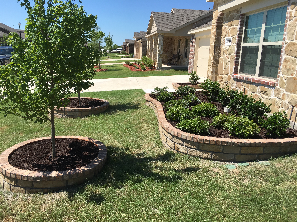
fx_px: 249
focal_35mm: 29
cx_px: 148
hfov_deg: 61.7
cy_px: 111
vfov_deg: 48.2
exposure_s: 1/1637
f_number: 2.2
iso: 25
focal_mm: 4.15
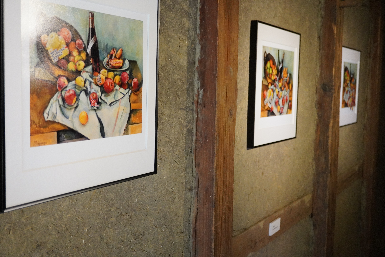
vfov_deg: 29.9
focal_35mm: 45
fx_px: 481
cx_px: 192
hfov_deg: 43.6
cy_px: 128
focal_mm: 30
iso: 3200
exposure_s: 1/160
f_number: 3.5
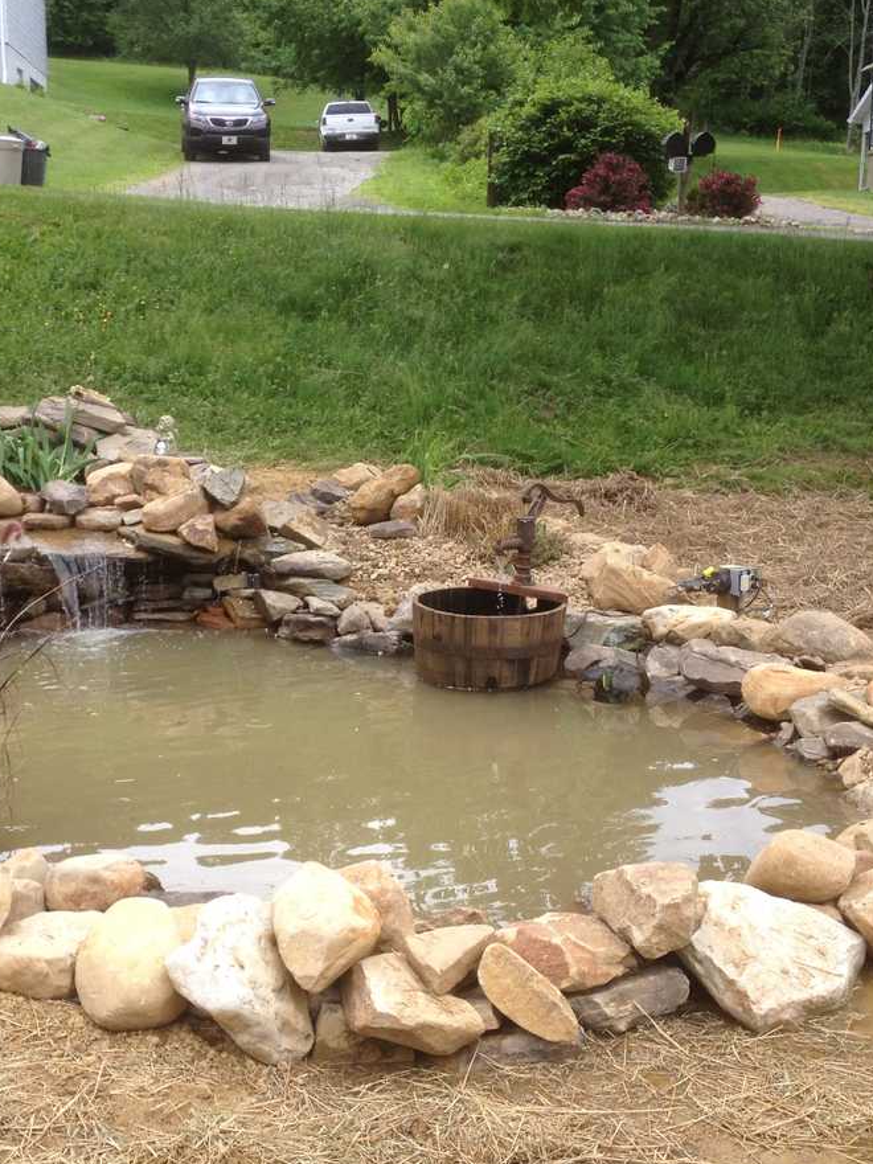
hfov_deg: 27.4
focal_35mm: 53
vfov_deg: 36.1
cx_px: 331
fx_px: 1782
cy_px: 634
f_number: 2.4
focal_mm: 4.28
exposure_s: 1/620
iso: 50
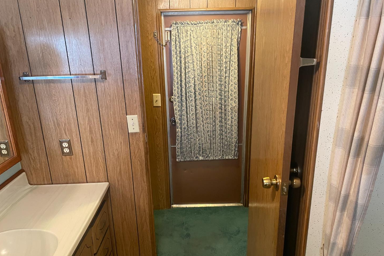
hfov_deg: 65.5
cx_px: 197
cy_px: 144
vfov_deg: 46.3
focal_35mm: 28
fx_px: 299
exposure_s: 1/60
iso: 500
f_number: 1.6
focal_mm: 4.2
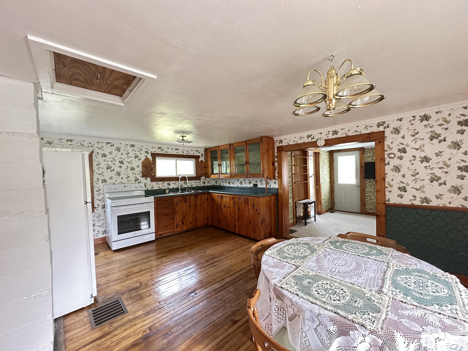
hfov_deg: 102.1
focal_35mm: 14
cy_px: 176
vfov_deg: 85.7
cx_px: 234
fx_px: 189
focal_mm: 2.22
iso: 500
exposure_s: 1/60
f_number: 2.2
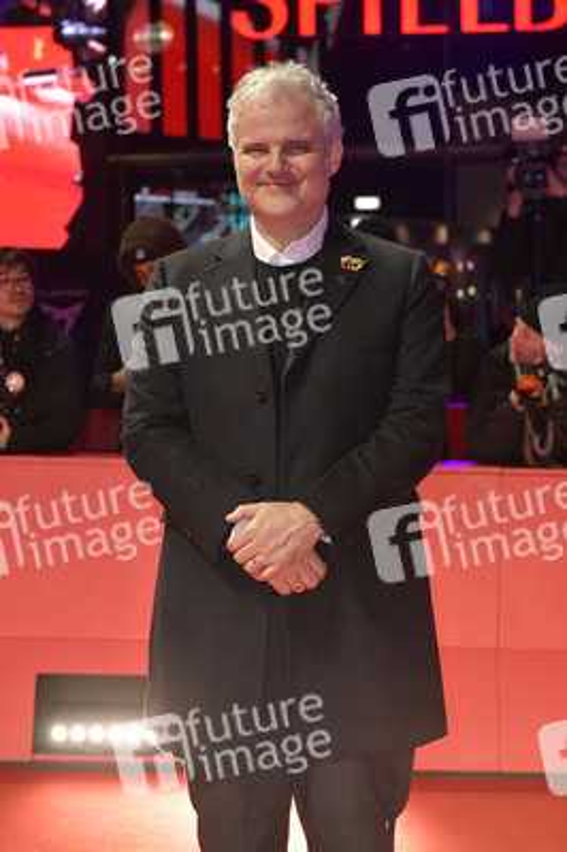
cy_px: 426
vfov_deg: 30.5
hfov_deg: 20.6
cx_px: 284
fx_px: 1562
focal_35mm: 66
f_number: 6.3
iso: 2000
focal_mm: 66
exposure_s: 1/250
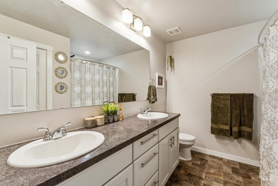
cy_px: 93
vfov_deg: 74.4
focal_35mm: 16
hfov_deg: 97.5
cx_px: 139
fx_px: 122
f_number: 13
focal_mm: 15.8
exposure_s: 1/5
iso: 400
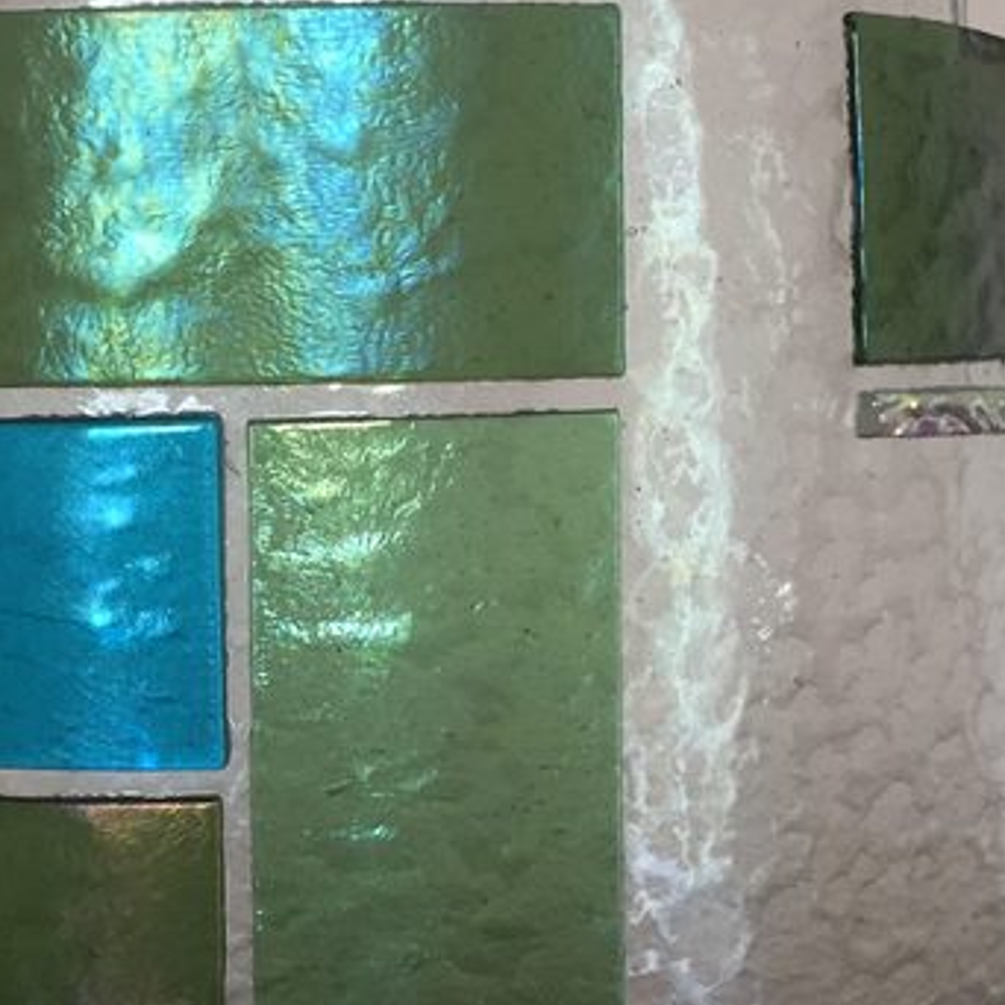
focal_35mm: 75
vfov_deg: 23.1
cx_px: 297
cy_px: 500
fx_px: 2464
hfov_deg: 22.9
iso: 125
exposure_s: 1/30
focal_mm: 4.15
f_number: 2.2
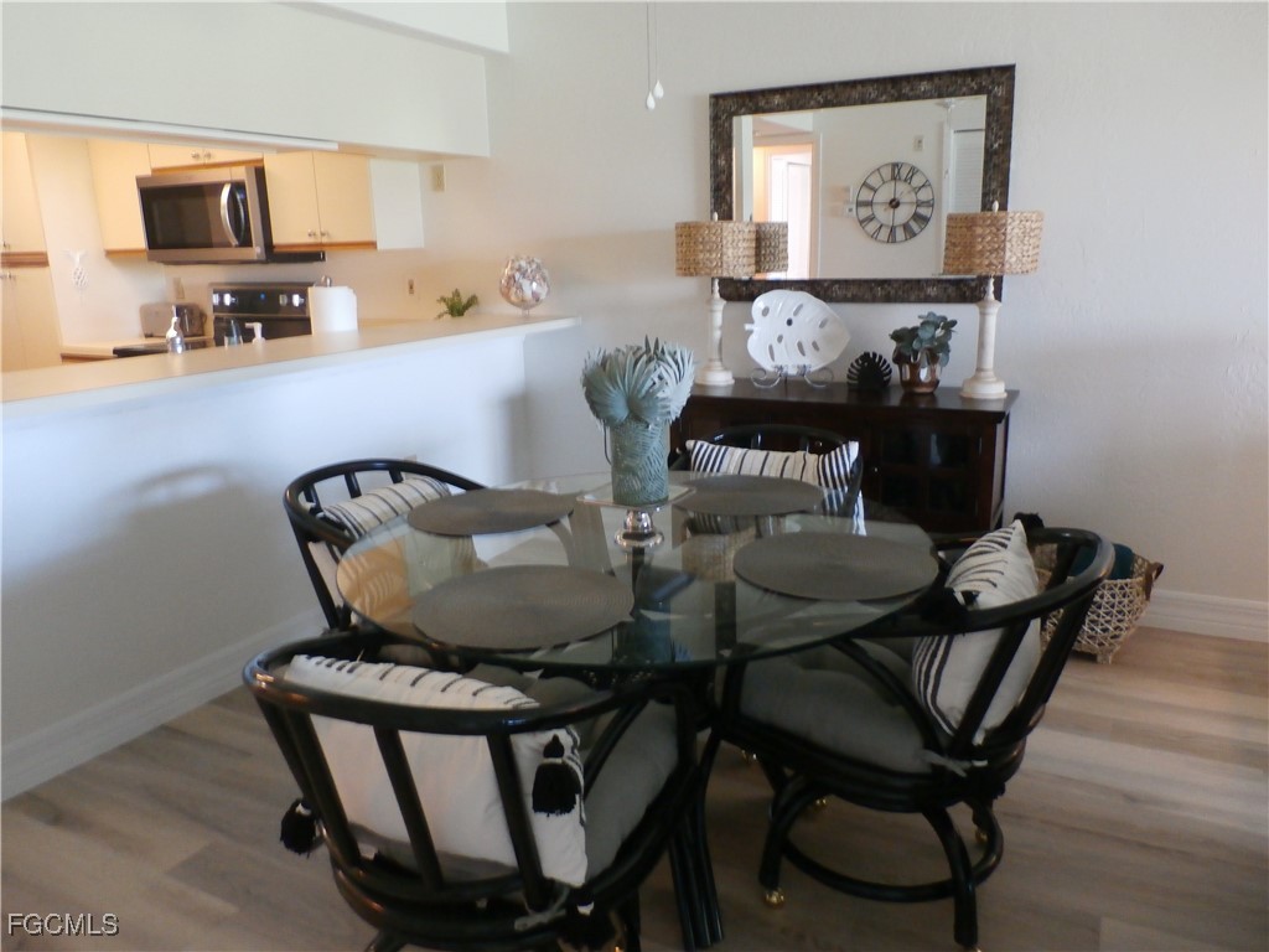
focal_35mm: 25
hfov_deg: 69.4
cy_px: 476
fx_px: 916
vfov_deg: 54.9
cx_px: 634
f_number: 3
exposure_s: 1/20
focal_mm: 4.5
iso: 400
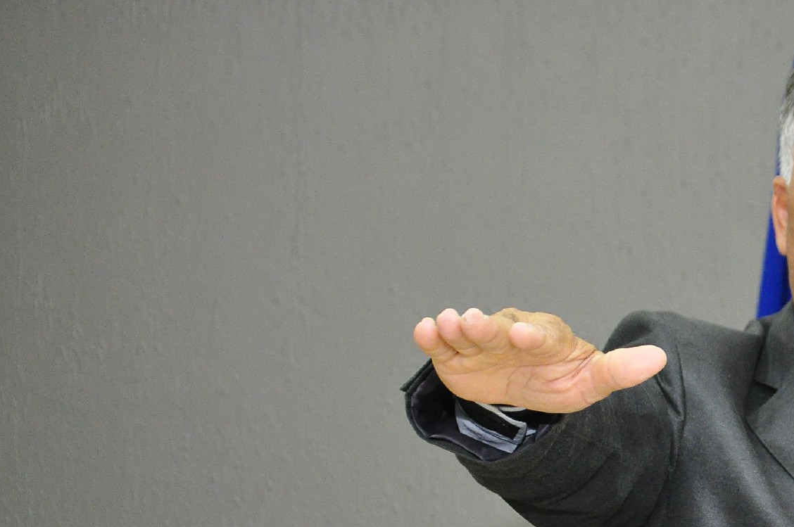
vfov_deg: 8.2
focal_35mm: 166
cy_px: 442
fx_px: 3656
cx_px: 827
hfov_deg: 12.2
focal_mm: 52
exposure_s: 1/100
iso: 1600
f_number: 5
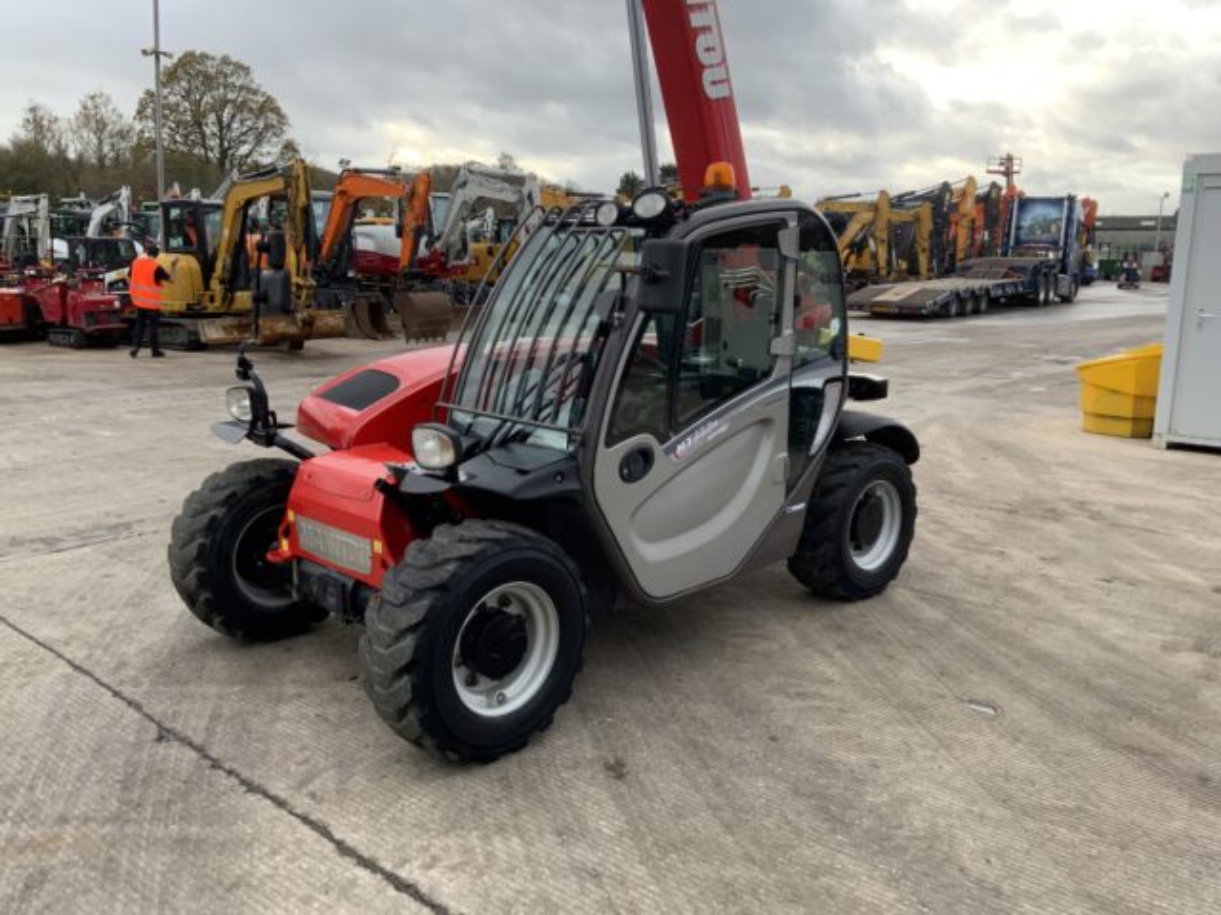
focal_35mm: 29
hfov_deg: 61.7
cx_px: 610
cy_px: 458
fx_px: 1023
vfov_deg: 48.2
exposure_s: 1/122
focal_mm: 3
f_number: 1.8
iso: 16
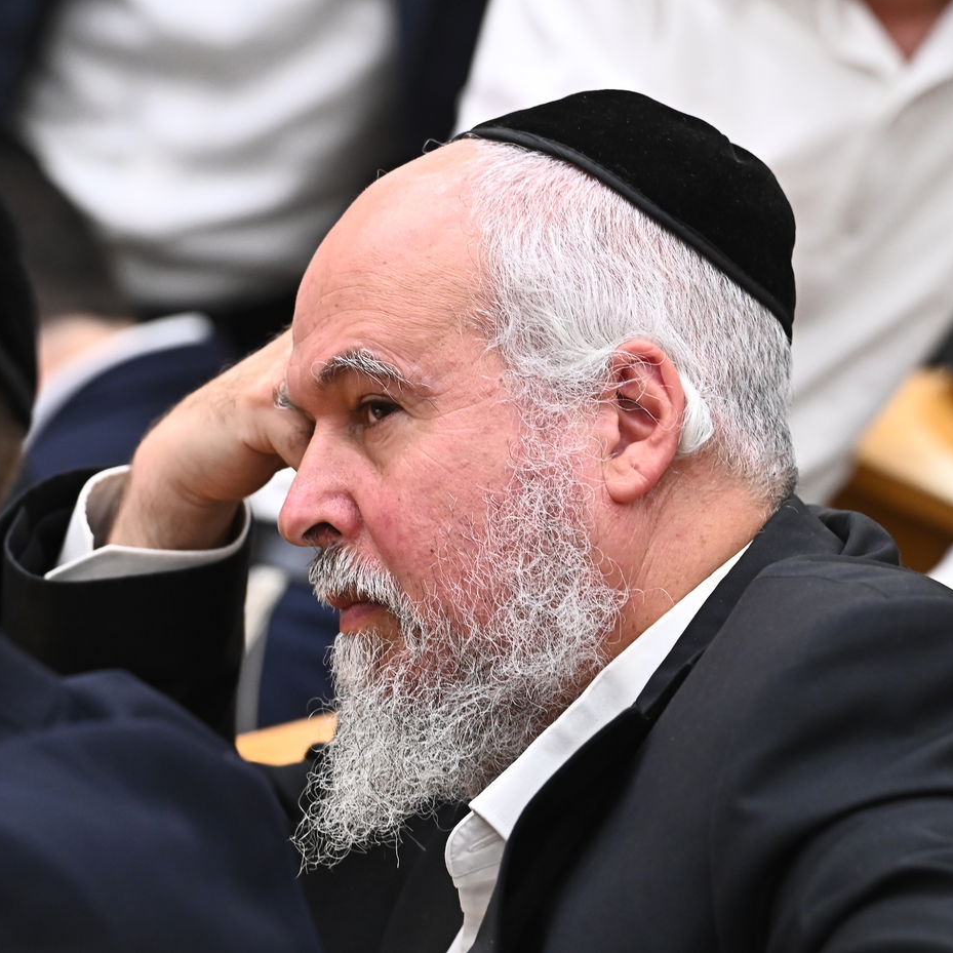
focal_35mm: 256
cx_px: 483
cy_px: 476
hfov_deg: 6.8
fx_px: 7974
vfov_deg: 6.8
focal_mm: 200
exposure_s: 1/200
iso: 3200
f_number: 6.3
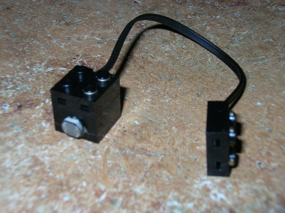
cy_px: 106
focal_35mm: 71
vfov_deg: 20.7
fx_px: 584
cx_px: 142
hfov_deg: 27.4
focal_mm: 11.7
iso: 50
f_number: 4.6
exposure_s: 1/120
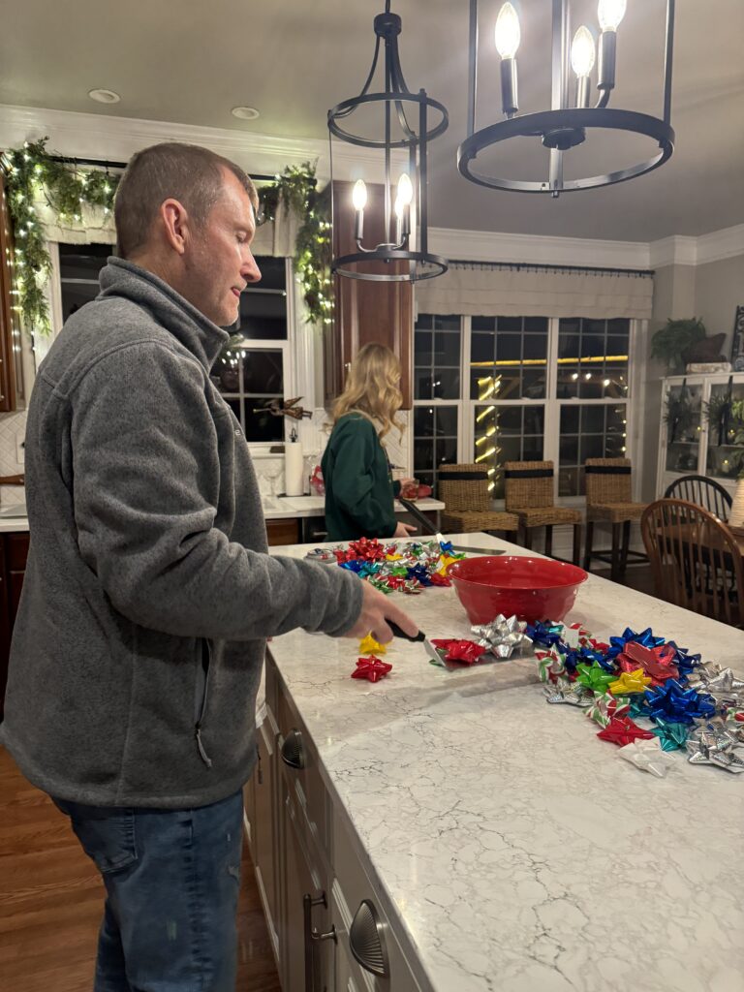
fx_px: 688
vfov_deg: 71.6
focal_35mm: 24
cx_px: 372
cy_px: 496
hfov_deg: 56.8
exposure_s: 1/60
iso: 400
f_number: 1.78
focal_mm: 6.86
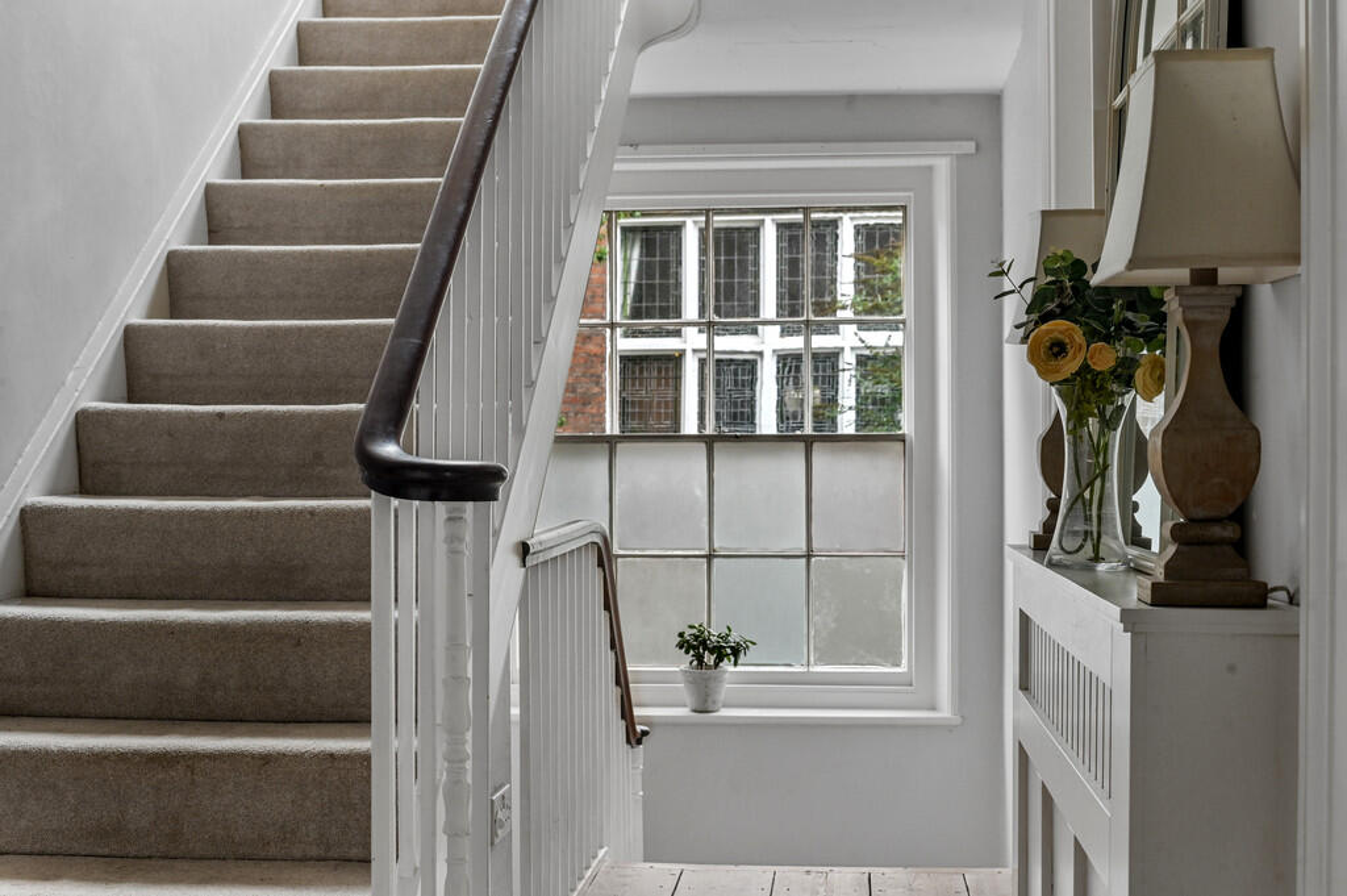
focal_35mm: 50
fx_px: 1869
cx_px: 674
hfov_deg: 39.6
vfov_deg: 26.9
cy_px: 448
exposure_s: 1
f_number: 10
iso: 400
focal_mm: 50
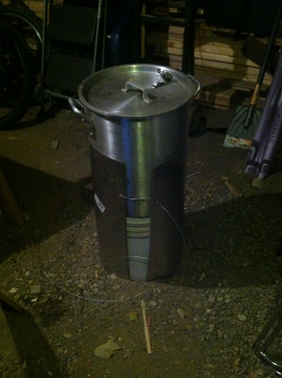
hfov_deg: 40.6
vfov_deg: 52.7
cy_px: 189
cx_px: 141
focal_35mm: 35
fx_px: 381
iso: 1000
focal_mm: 3.85
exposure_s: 1/15
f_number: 2.8
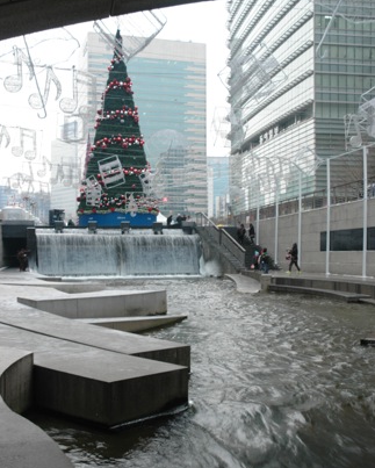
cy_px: 245
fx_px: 604
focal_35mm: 44
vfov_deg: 42.3
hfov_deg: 34.5
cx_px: 183
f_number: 6.3
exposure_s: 1/13
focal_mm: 25
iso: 200
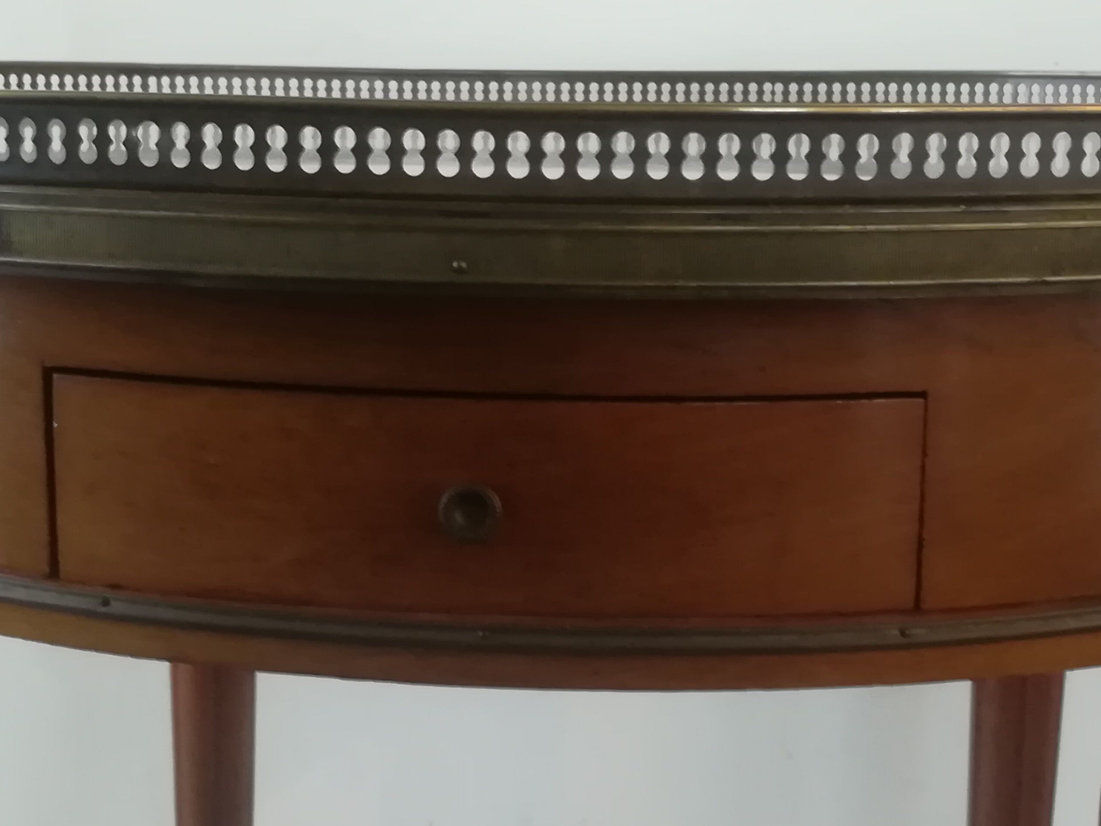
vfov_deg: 24.0
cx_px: 536
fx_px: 1940
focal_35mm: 61
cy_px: 425
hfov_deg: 31.7
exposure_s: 1/25
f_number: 2.2
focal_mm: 3.83
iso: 320
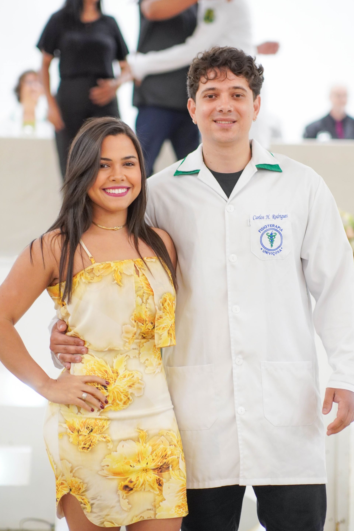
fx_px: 1239
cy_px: 266
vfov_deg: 24.2
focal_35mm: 84
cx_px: 177
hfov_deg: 16.3
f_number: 1.4
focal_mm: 56
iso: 1000
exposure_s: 1/200
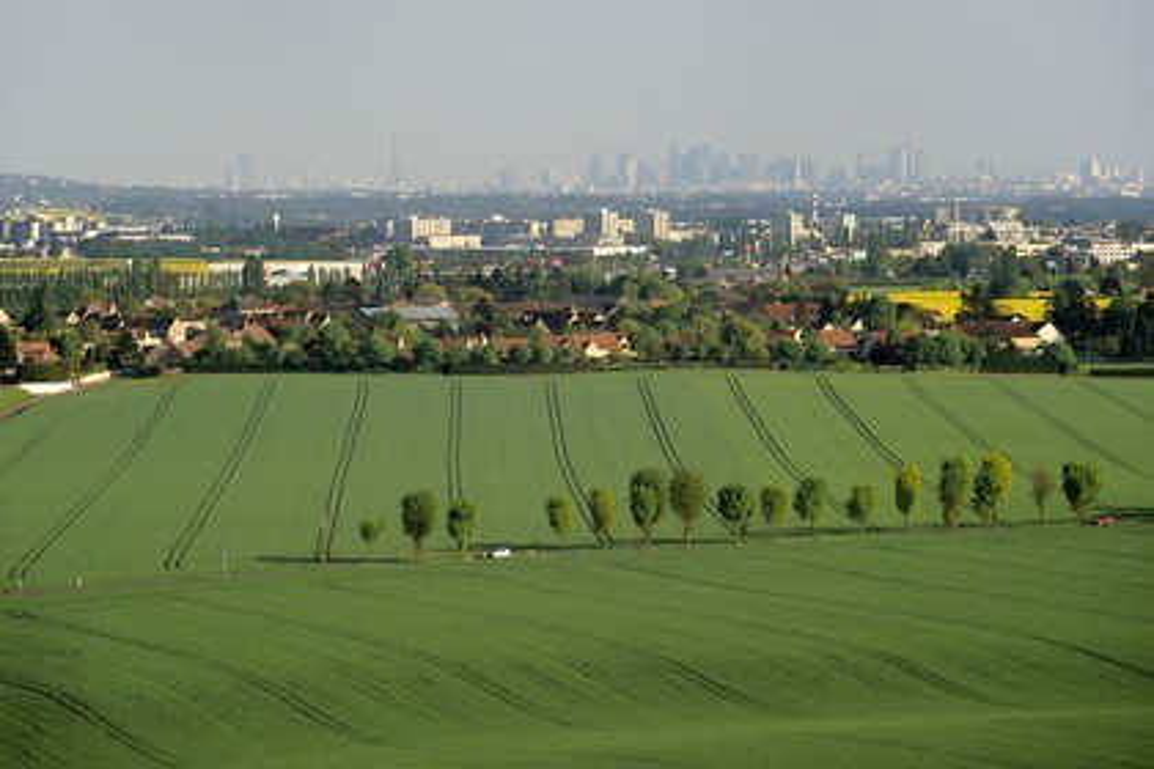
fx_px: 6411
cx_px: 577
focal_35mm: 200
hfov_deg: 10.3
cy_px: 384
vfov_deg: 6.9
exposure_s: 1/640
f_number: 7.1
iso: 400
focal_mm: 200
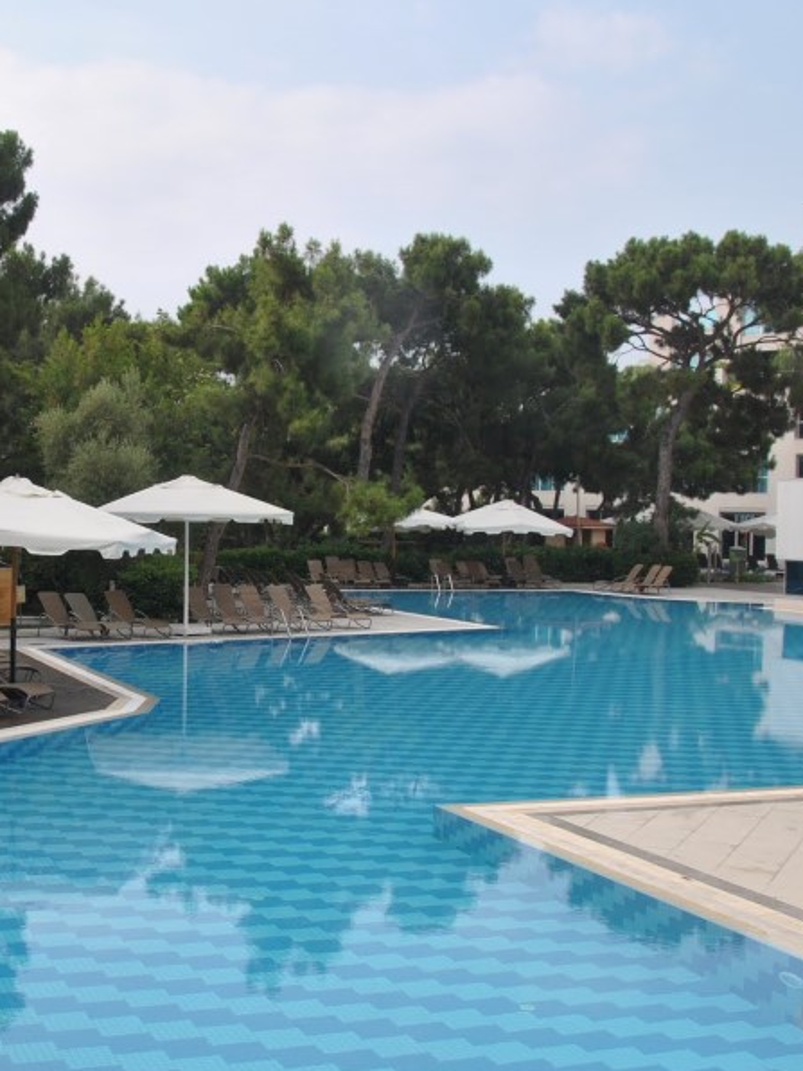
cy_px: 570
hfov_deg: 28.6
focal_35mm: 50
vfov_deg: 38.2
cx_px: 193
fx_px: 1546
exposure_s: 1/200
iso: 100
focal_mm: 18
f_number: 7.1
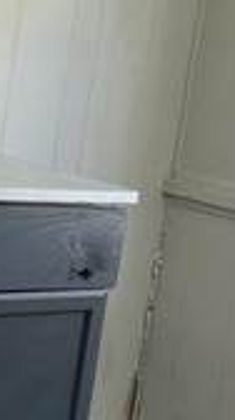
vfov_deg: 13.2
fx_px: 1802
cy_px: 360
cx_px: 248
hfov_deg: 7.4
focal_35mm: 162
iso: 40
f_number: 1.6
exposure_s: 1/153
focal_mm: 5.1
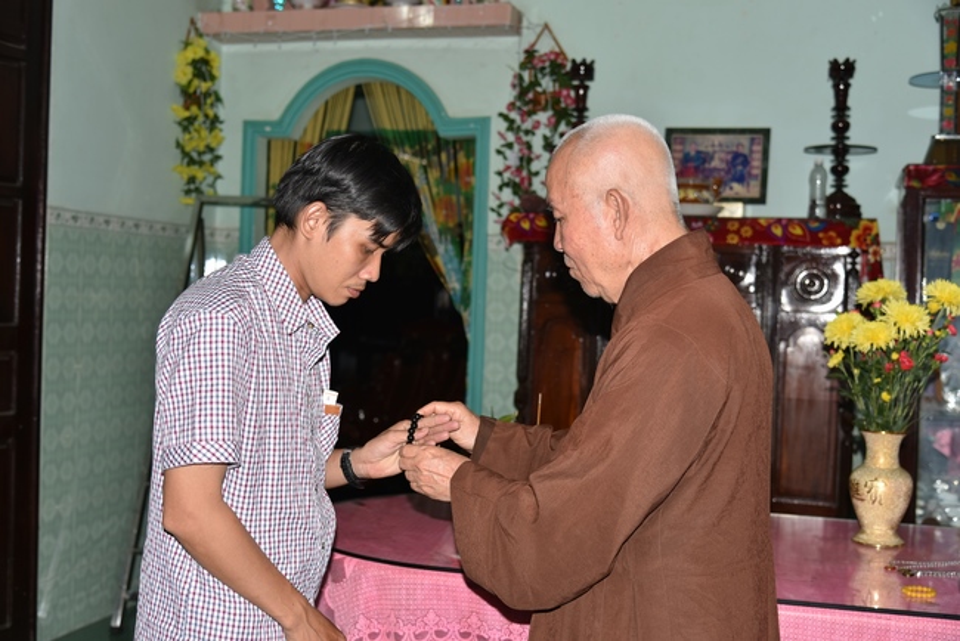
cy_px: 320
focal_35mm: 44
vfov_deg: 30.5
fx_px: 1174
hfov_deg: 44.5
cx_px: 480
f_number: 4
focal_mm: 44
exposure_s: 1/60
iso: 100
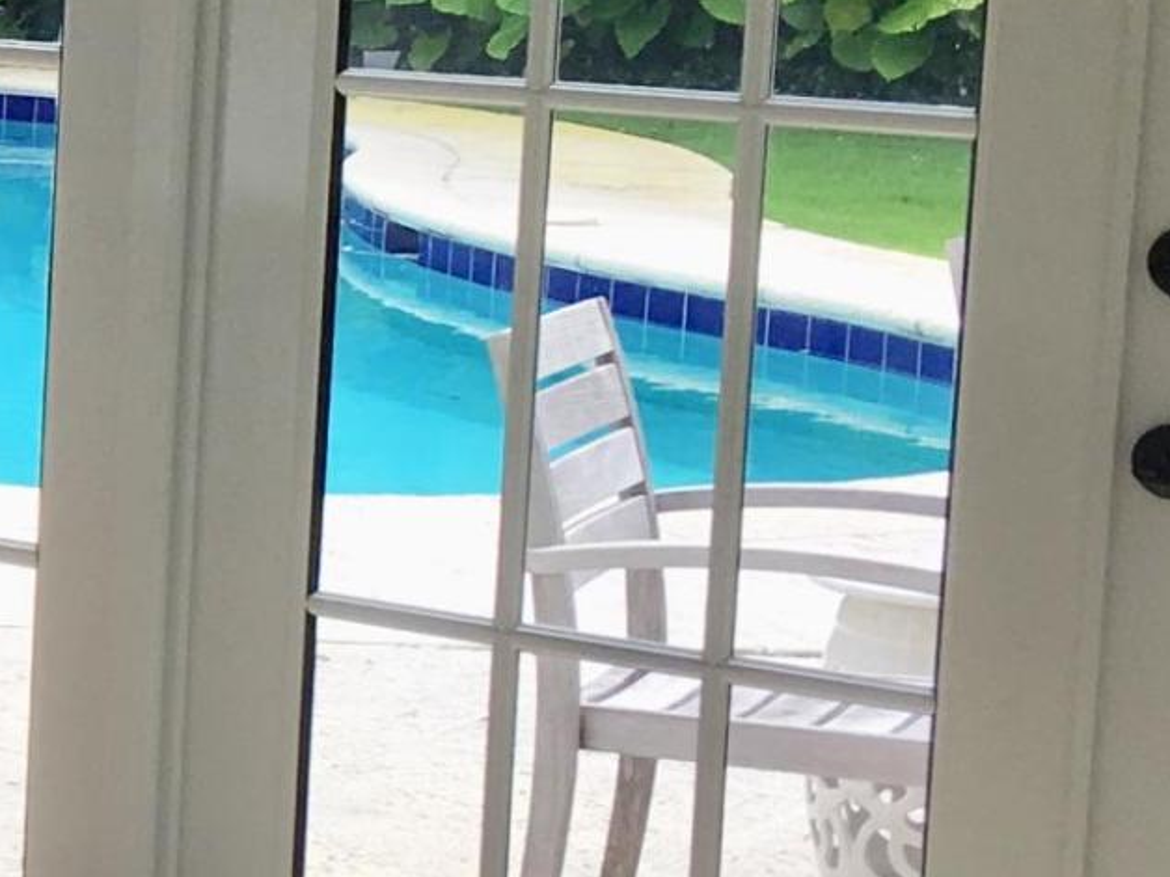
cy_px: 268
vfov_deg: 11.1
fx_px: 4495
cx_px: -1060
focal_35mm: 133
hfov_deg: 13.1
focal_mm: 4.15
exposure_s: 1/291
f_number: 2.2
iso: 25
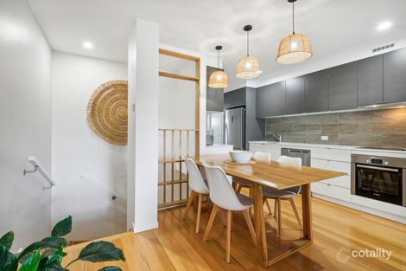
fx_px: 180
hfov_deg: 96.8
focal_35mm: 16
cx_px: 203
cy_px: 136
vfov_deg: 73.7
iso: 400
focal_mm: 16
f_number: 11
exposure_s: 1/2.5
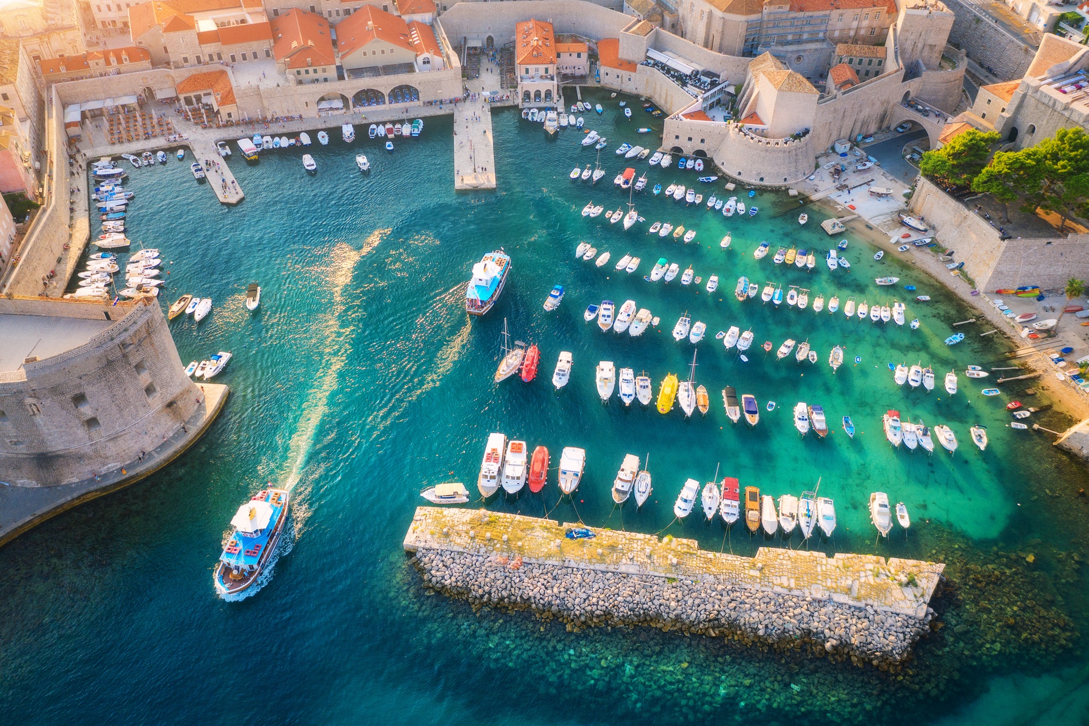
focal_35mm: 28
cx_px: 544
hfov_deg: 65.5
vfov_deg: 46.4
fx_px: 847
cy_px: 363
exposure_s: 1/100
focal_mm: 10.26
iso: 100
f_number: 4
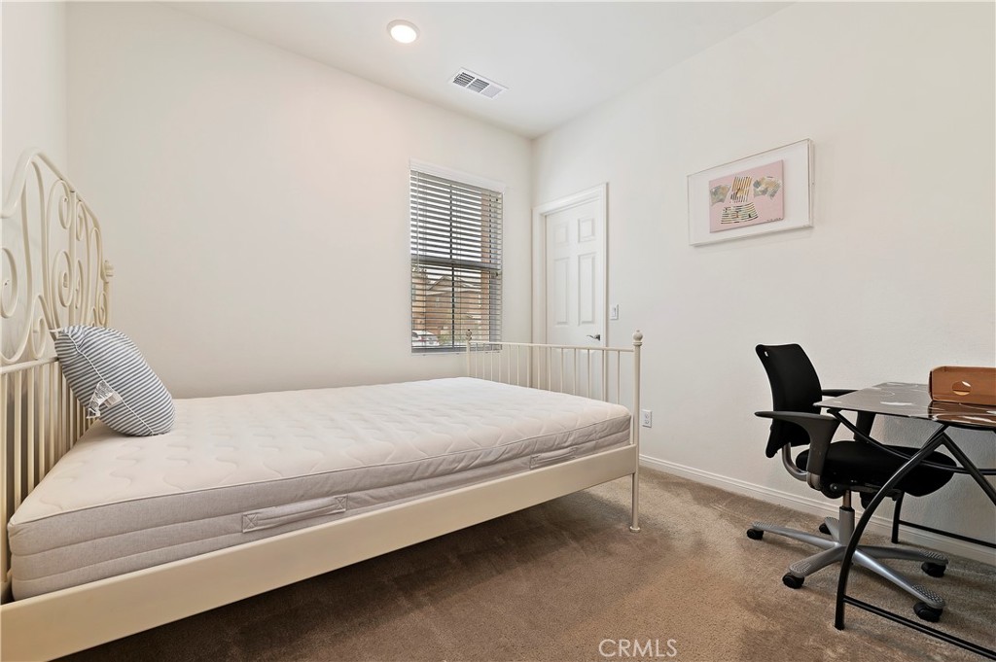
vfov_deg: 81.1
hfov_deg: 104.3
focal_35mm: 14
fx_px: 387
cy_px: 331
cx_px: 498
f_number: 10
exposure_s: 1/8
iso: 500
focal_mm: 14
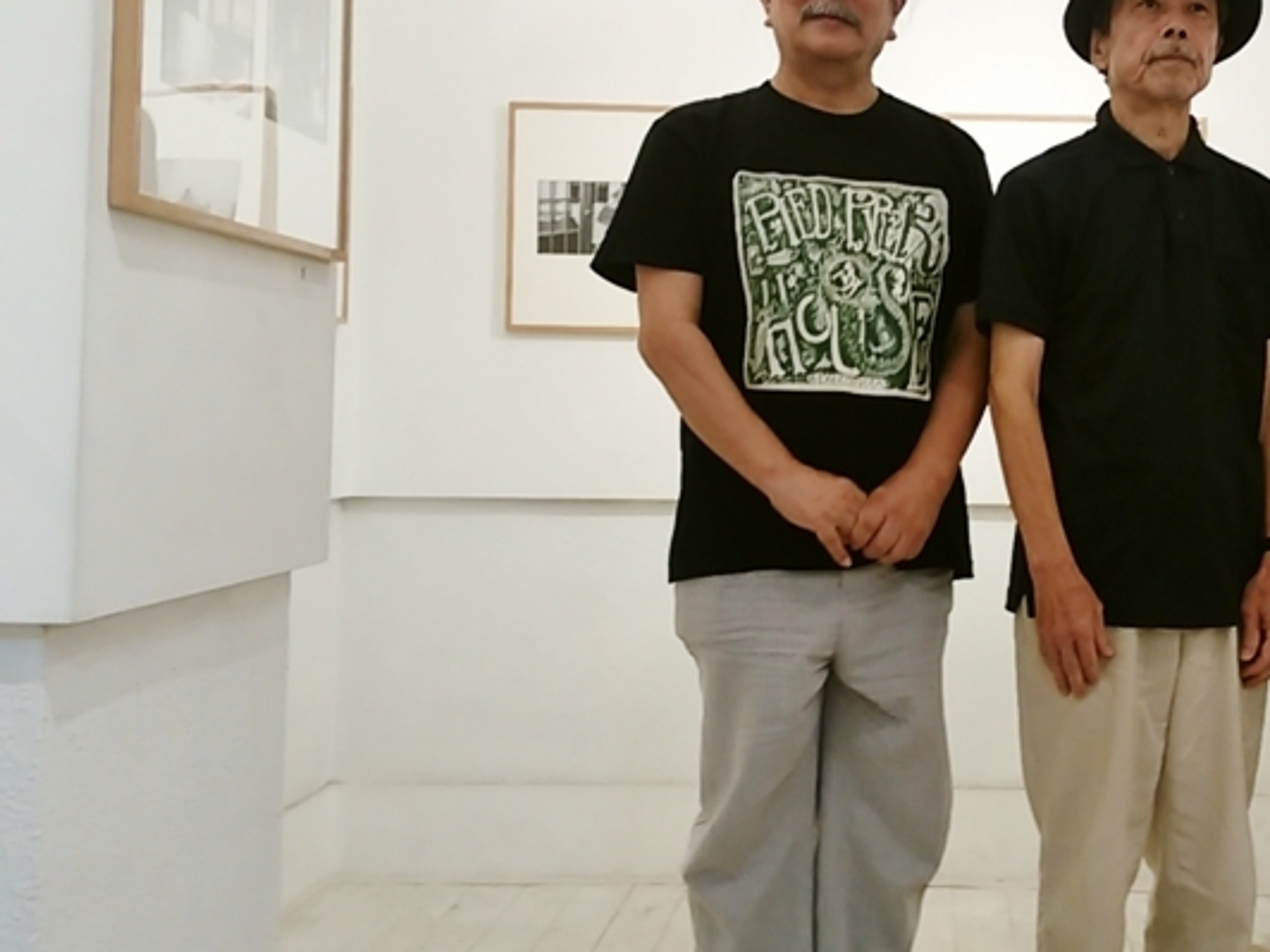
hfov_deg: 37.3
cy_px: 365
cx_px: 945
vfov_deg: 29.0
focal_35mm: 50
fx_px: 1834
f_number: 2
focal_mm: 4.8
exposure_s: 1/33.3
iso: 89
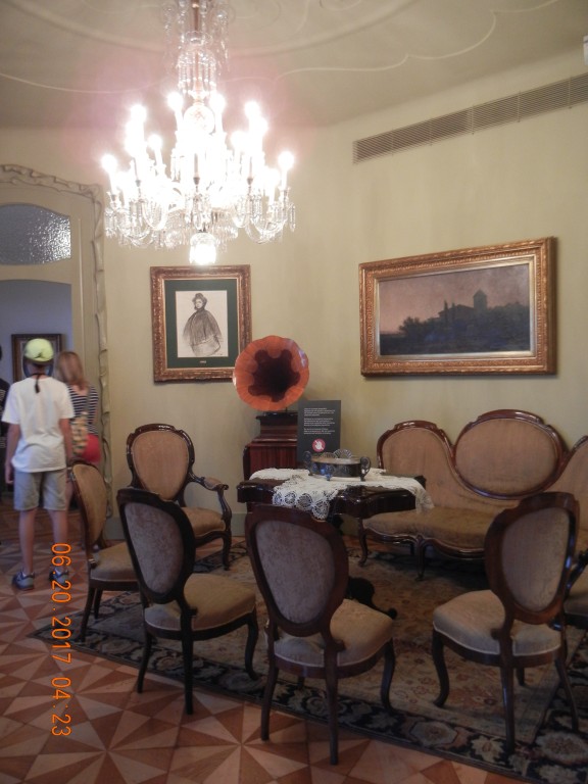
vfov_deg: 60.0
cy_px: 392
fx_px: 679
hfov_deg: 46.8
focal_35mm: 30
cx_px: 294
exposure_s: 1/12.5
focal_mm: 5.4
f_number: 3.5
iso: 400
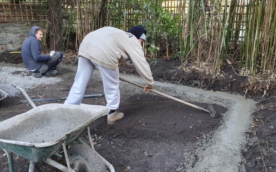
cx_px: 139
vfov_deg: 44.5
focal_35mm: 28
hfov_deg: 66.5
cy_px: 84
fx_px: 211
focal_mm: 4.32
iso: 160
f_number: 2.4
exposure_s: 1/100
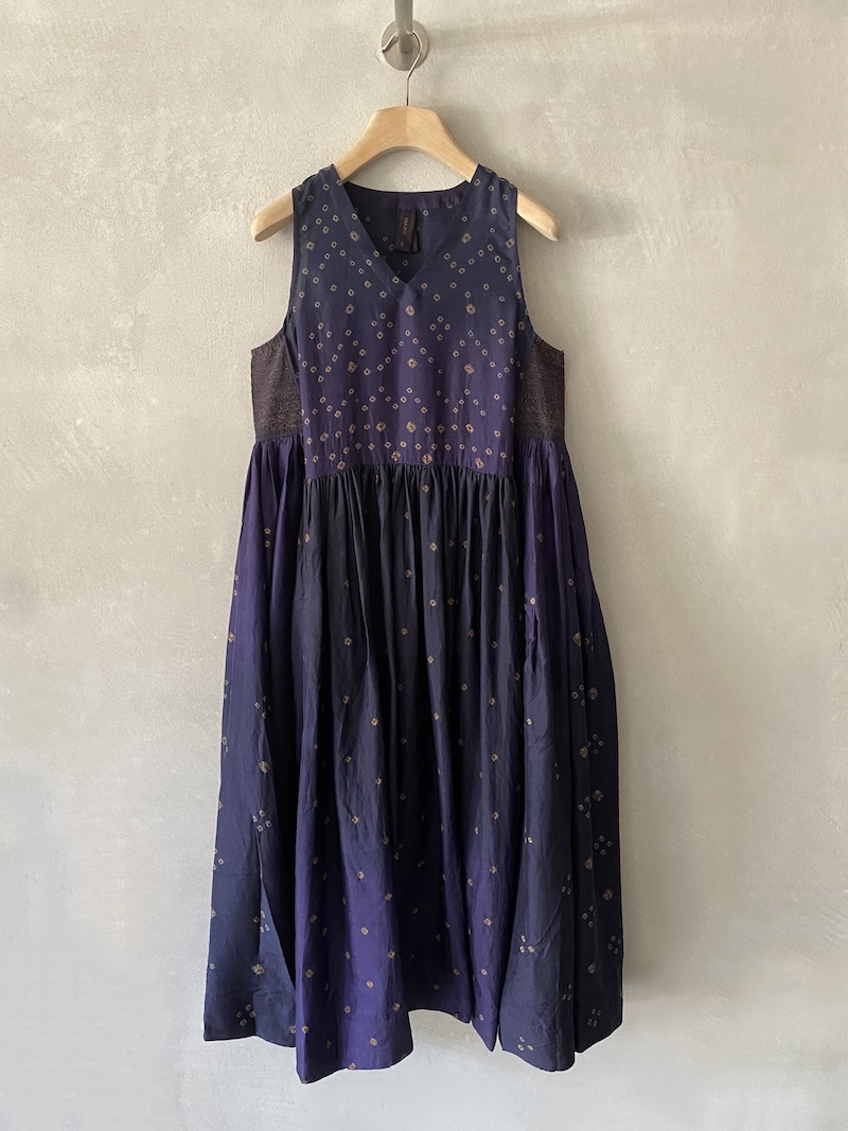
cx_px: 424
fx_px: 849
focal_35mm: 26
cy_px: 566
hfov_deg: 53.1
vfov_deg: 67.3
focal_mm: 4.25
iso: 250
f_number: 1.8
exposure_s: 1/60
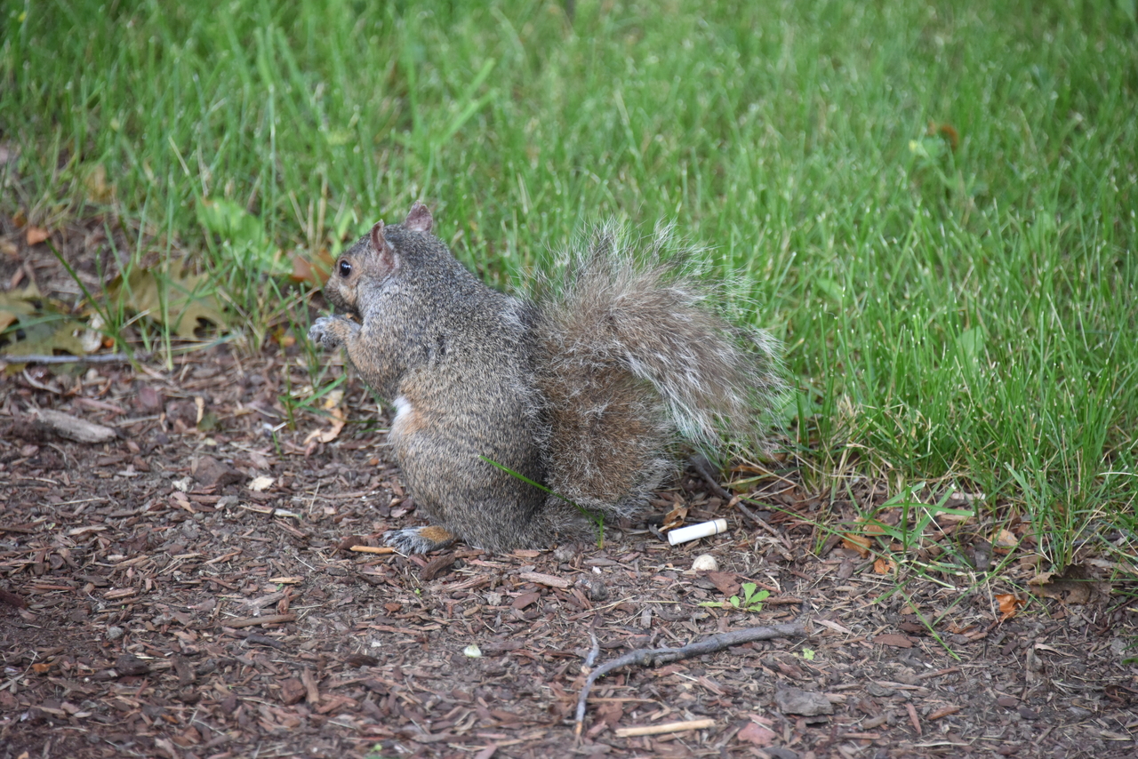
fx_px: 9485
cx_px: 569
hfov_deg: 6.9
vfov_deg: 4.6
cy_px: 380
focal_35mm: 300
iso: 2800
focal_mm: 300
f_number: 5.6
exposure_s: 1/640
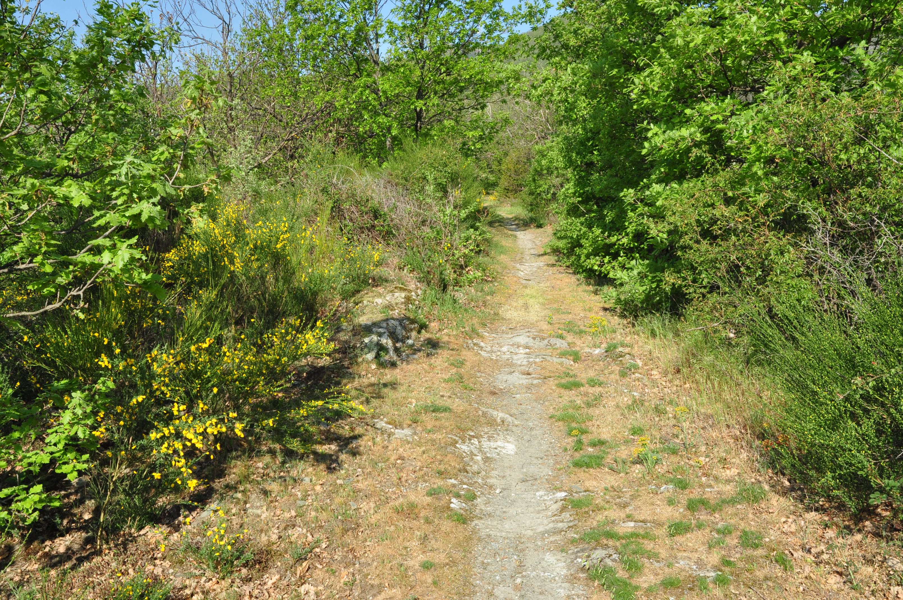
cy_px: 300
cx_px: 452
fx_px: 827
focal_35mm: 33
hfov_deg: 57.3
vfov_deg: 39.9
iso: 400
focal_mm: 22
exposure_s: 1/160
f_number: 14
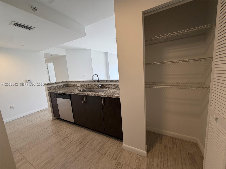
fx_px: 91
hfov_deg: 102.1
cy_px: 84
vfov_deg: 85.7
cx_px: 113
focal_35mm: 14
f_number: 2.2
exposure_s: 1/120
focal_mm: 2.22
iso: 160
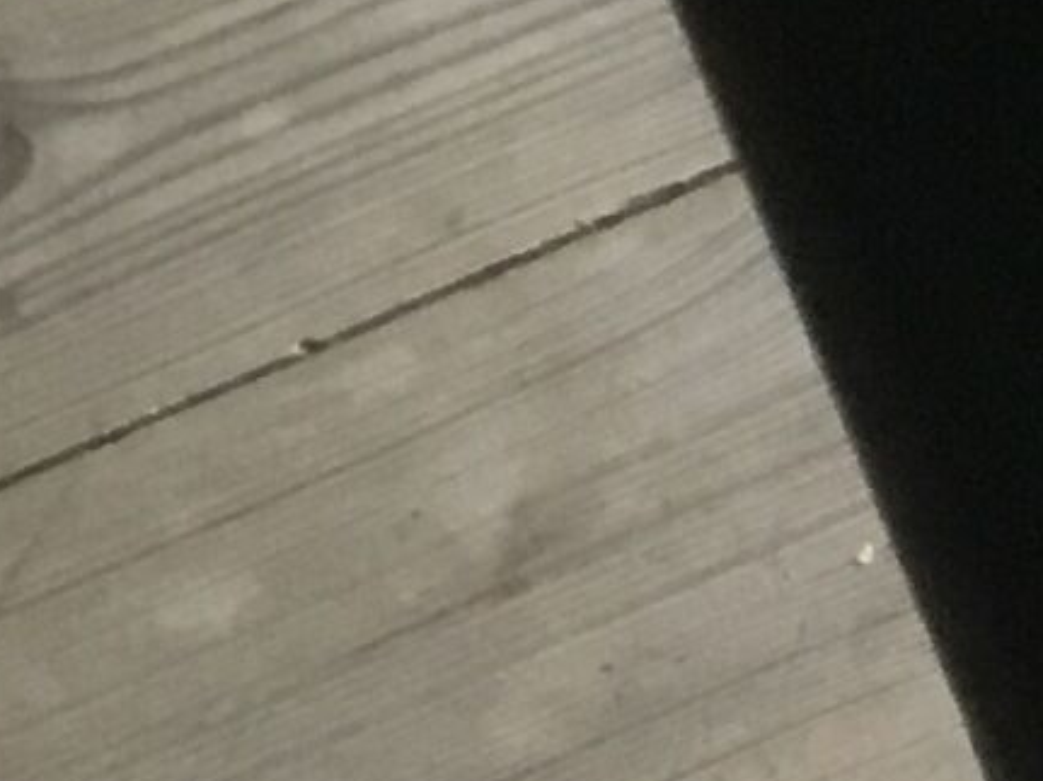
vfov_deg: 6.3
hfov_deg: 7.9
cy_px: 759
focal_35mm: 235
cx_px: 2444
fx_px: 7079
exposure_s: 1/33
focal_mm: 3.3
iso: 125
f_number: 2.4
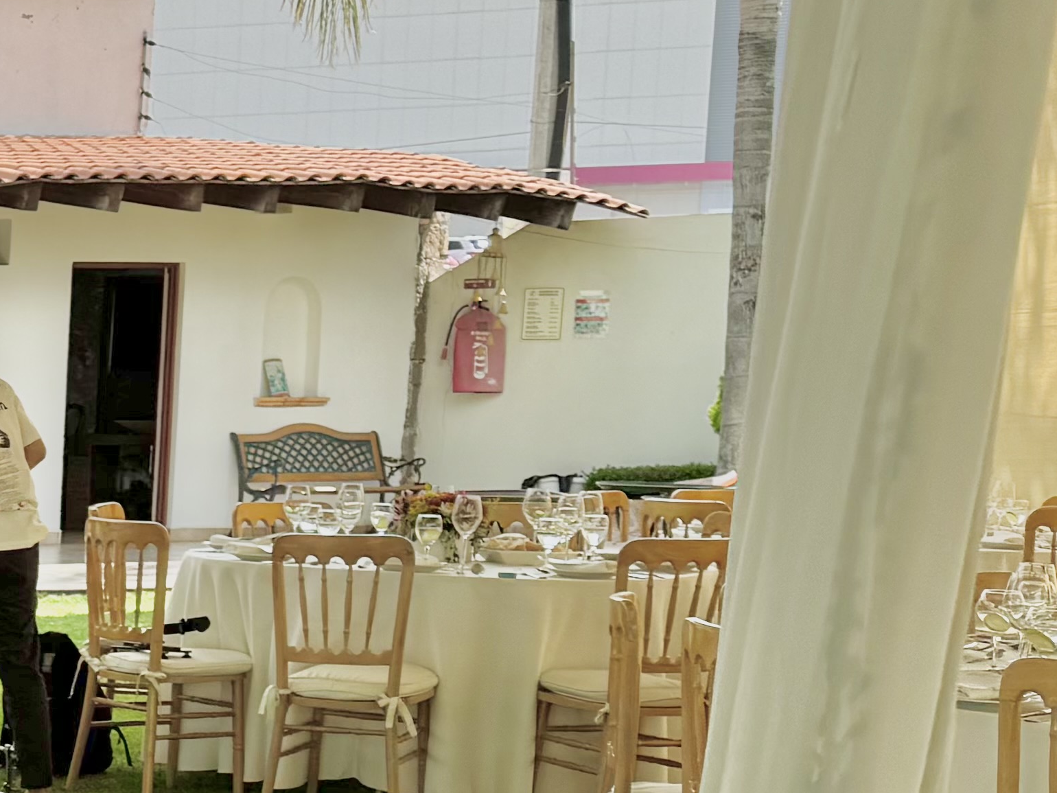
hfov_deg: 18.1
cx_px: -766
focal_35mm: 89
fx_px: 2718
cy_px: 772
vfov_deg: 16.3
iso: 80
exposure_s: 1/1923
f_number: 1.78
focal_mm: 6.76
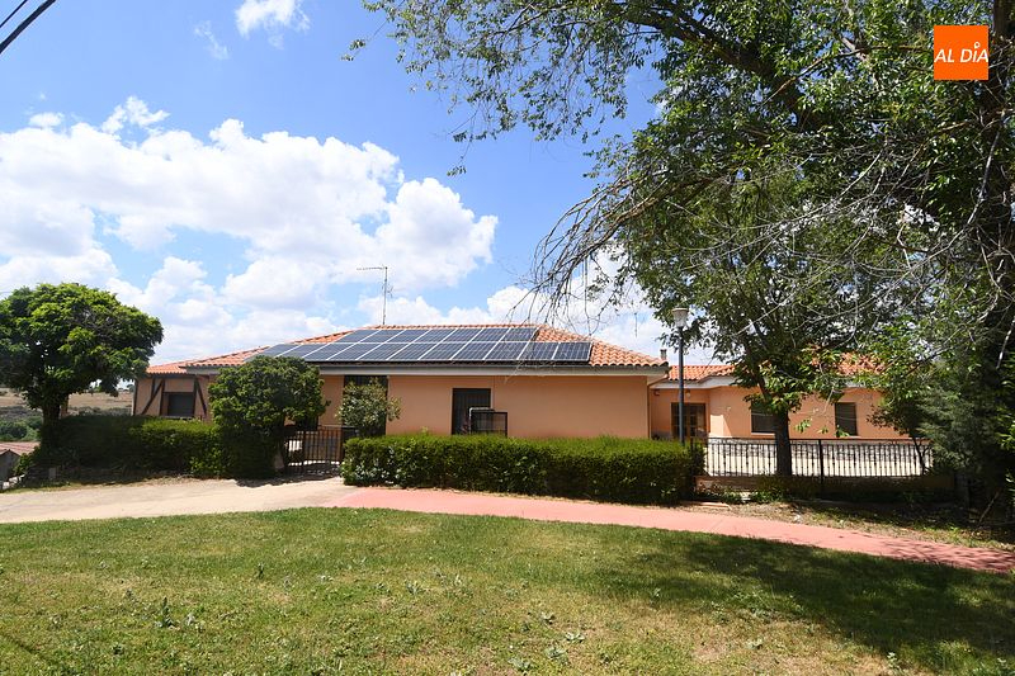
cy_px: 338
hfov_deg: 90.0
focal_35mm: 18
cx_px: 508
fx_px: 507
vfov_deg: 67.4
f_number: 13
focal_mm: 12
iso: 160
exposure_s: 1/125
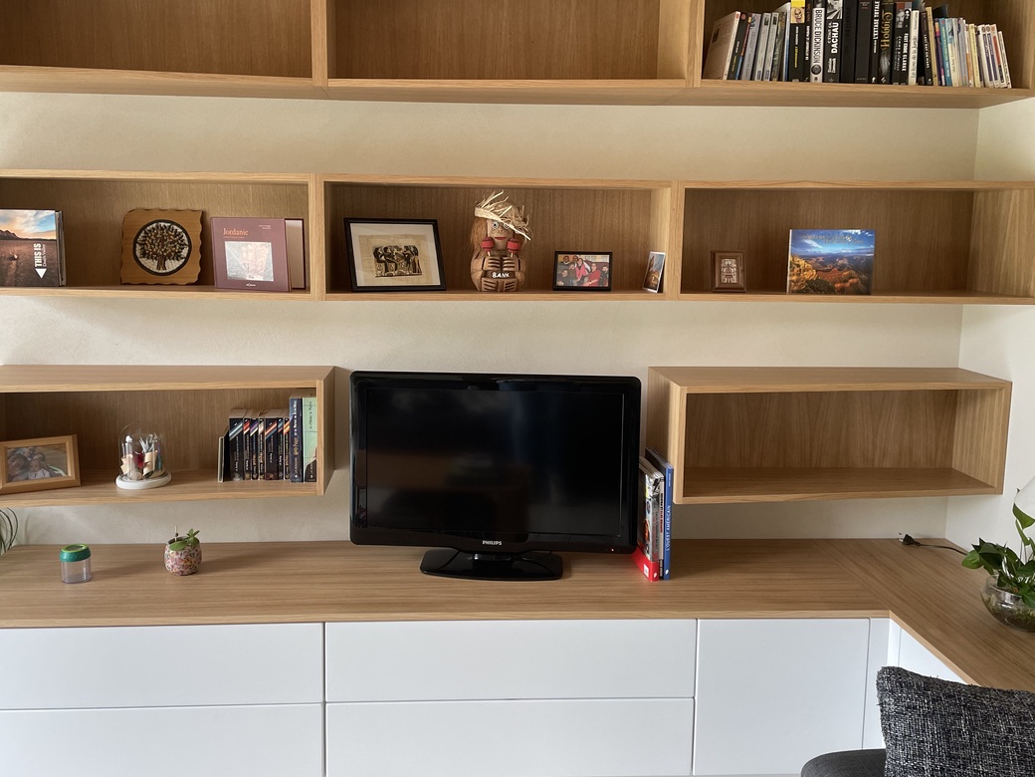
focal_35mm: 30
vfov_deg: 46.7
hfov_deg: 59.9
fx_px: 897
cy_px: 349
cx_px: 469
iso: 100
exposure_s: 1/121
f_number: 1.6
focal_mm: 4.2
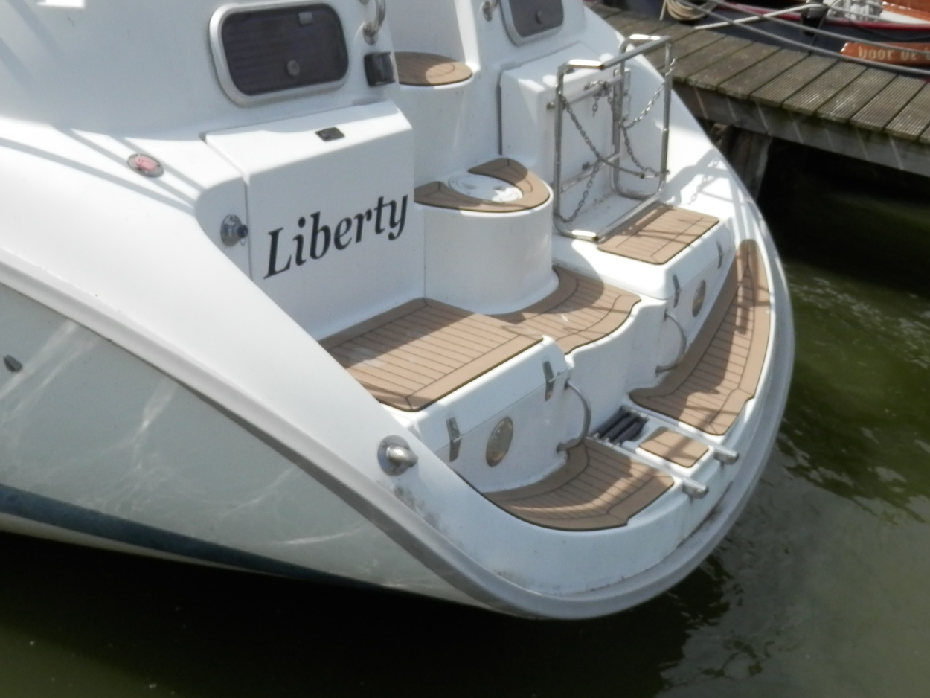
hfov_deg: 38.1
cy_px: 302
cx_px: 415
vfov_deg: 29.1
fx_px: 1344
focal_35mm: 50
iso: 80
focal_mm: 4.5
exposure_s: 1/200
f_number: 8.7
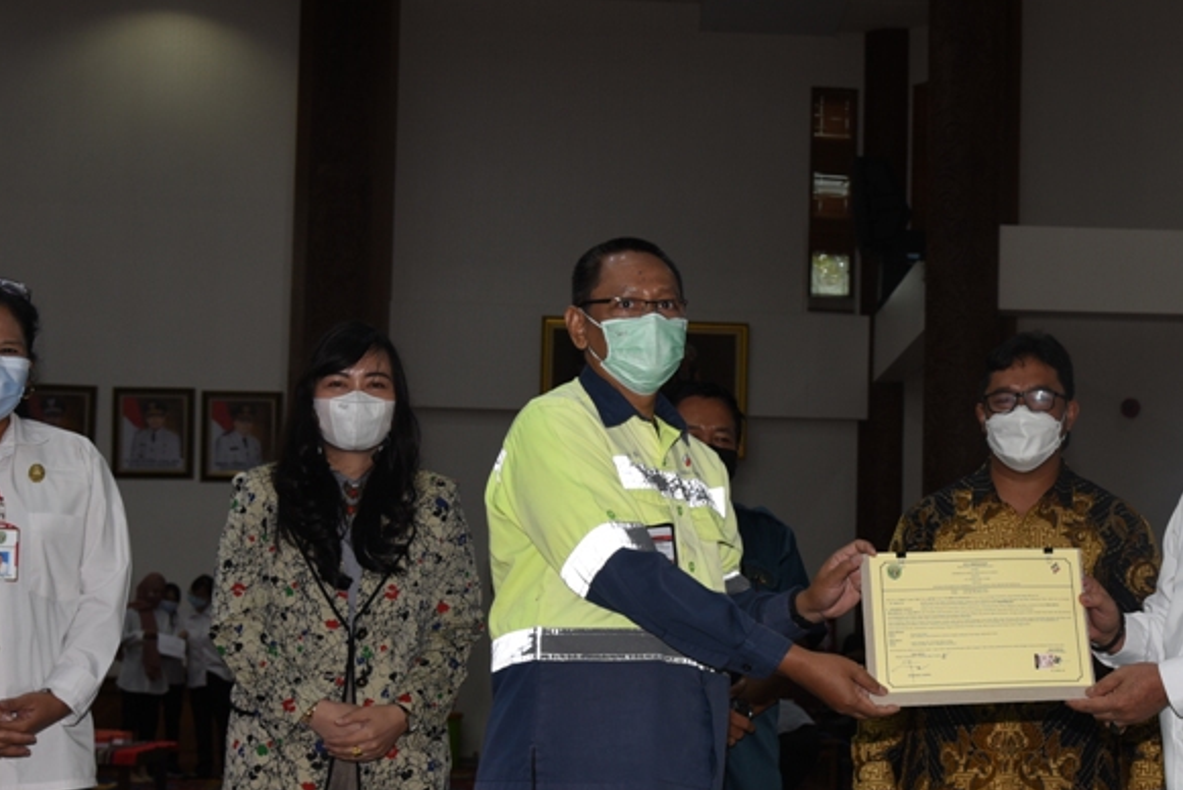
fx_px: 2203
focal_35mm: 67
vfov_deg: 20.3
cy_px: 474
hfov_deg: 29.8
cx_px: 796
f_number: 5.6
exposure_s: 1/60
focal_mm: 38
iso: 400
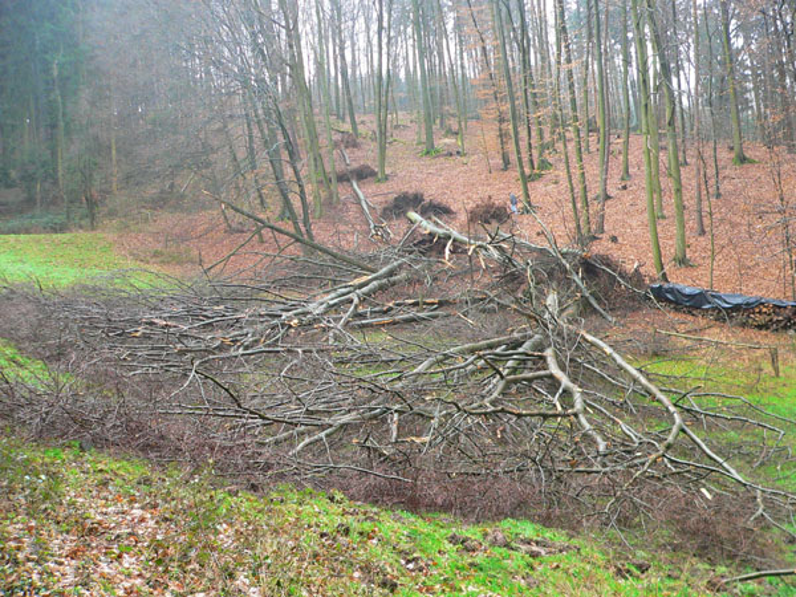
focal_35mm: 36
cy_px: 298
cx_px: 398
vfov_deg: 39.7
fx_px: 828
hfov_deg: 51.4
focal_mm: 6
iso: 200
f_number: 2.8
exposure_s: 1/40
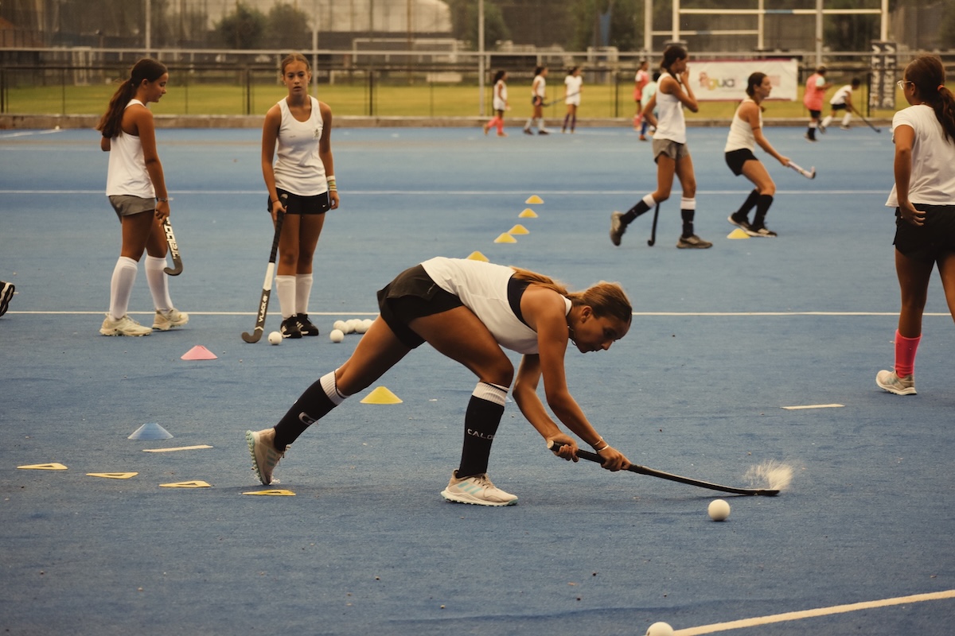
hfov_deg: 14.0
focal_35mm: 147
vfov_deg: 9.3
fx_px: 3899
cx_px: 478
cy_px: 318
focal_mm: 98
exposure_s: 1/800
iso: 800
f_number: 4.8
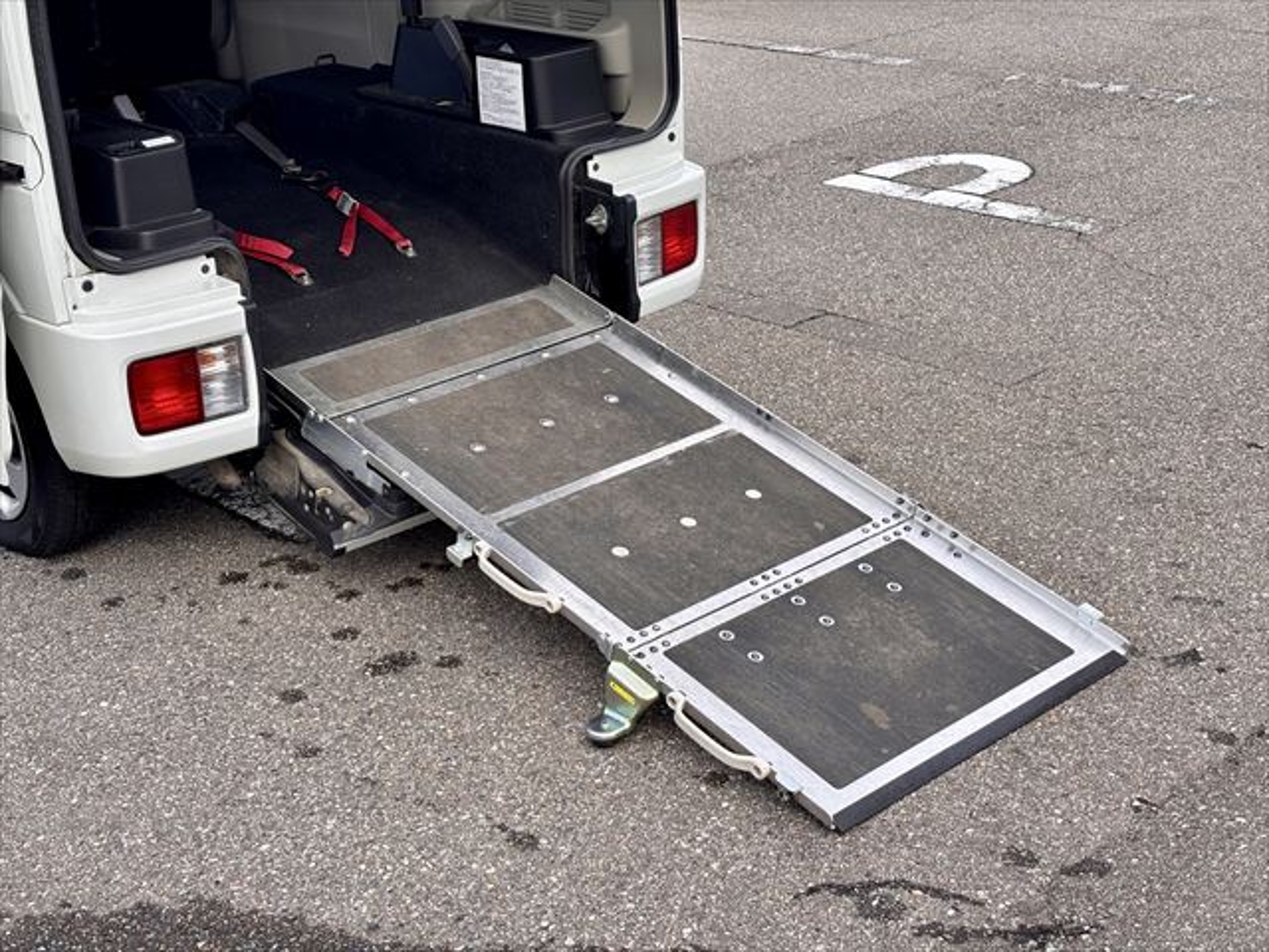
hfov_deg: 36.8
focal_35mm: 52
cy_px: 476
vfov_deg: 28.0
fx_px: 1906
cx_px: 634
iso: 32
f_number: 1.6
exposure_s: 1/510
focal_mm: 5.96
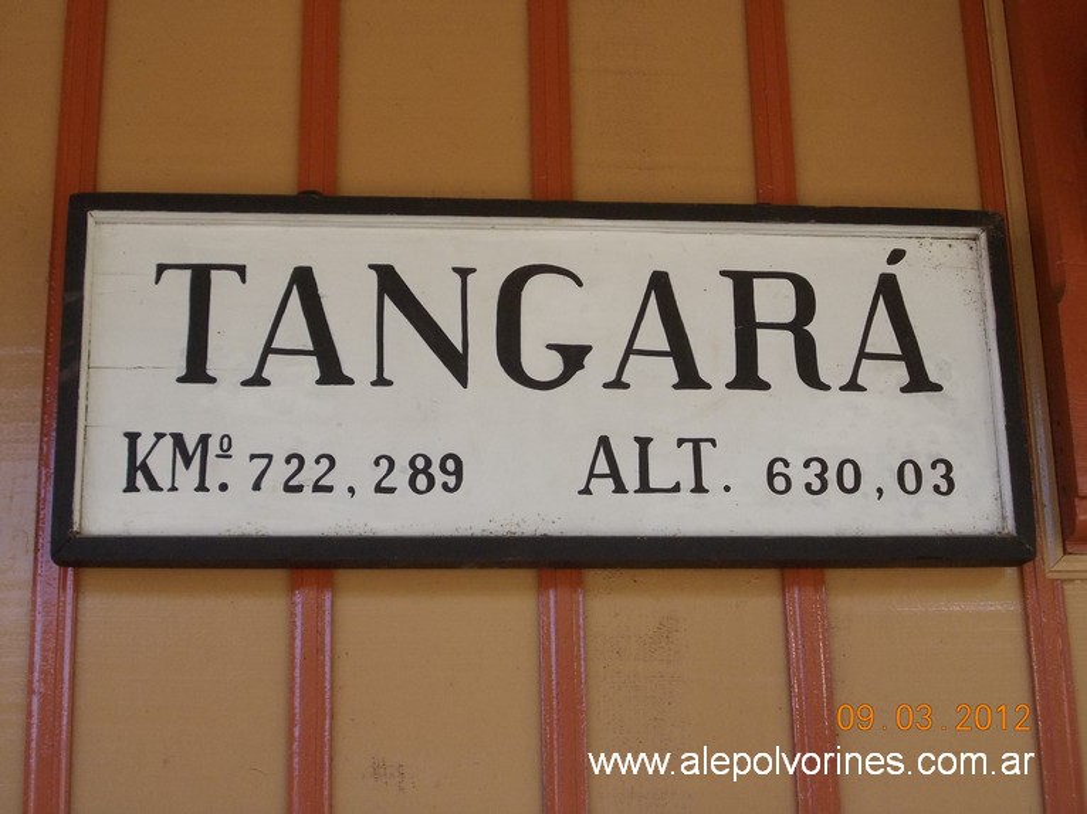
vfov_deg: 24.4
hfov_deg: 32.2
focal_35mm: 60
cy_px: 407
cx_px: 544
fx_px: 1884
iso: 200
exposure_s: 1/250
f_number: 4
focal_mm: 8.5
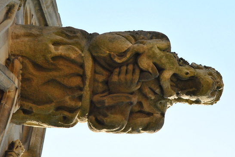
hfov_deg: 9.9
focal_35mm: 207
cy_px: 74
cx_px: 129
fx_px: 1350
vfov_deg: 6.7
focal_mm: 125
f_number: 8
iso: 1600
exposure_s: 1/1000
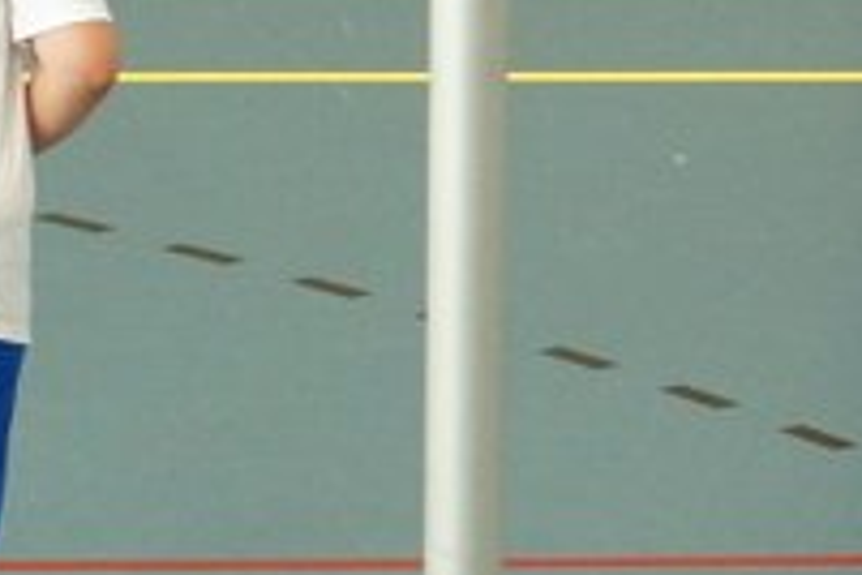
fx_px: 9146
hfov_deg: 5.4
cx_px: 1102
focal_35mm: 382
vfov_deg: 3.6
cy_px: 116
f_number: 2.8
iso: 800
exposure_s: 1/320
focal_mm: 50
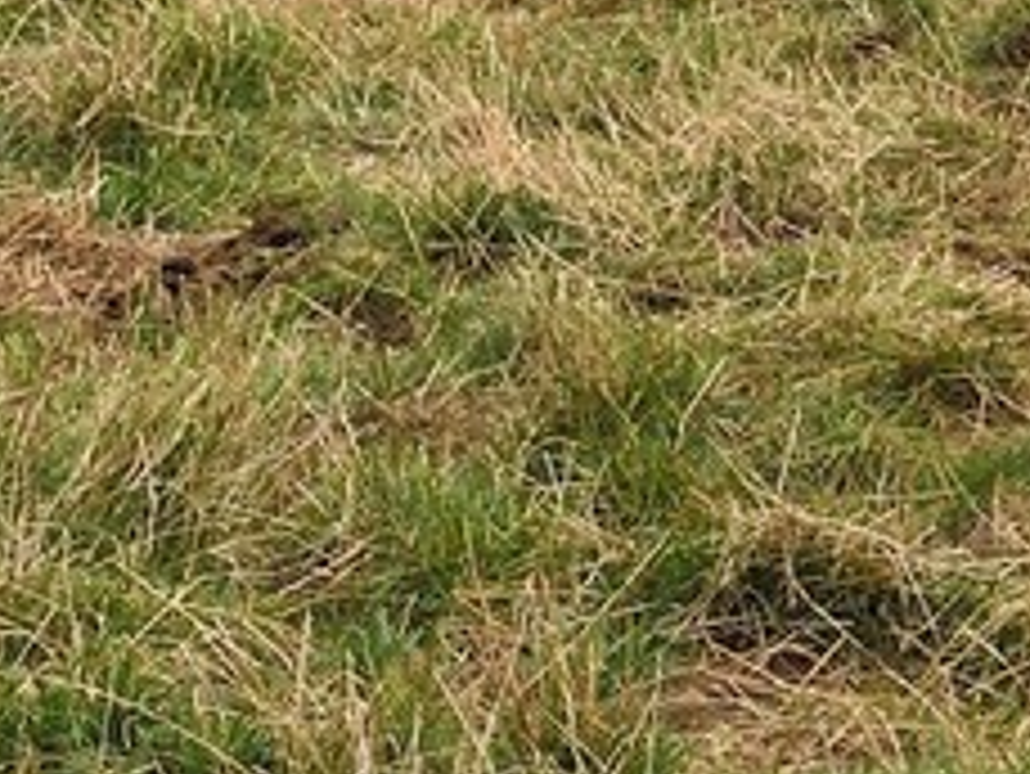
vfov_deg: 4.4
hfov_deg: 5.5
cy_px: -698
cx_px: 3148
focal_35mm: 336
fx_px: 10003
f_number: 7.1
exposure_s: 1/250
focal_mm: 50
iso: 200
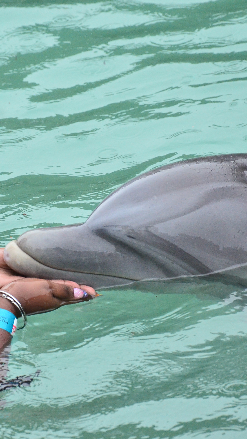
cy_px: 220
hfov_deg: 3.6
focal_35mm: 333
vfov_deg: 6.5
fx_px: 3877
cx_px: 49
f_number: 7.1
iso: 2500
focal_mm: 140
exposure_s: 1/800
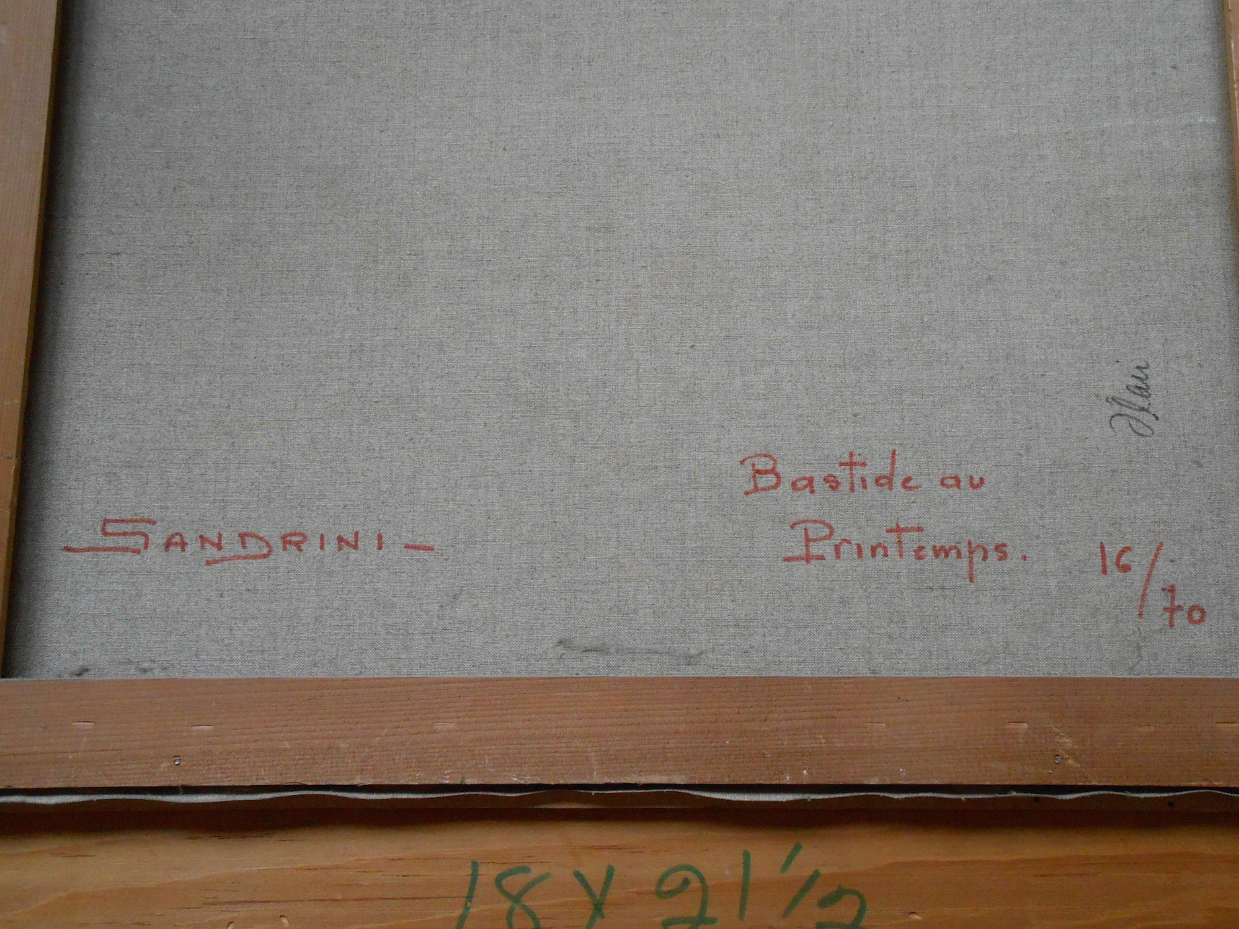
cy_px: 464
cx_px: 620
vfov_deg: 46.8
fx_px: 1074
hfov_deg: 60.0
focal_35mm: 30
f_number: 3.8
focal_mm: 5.3
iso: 400
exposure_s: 1/125
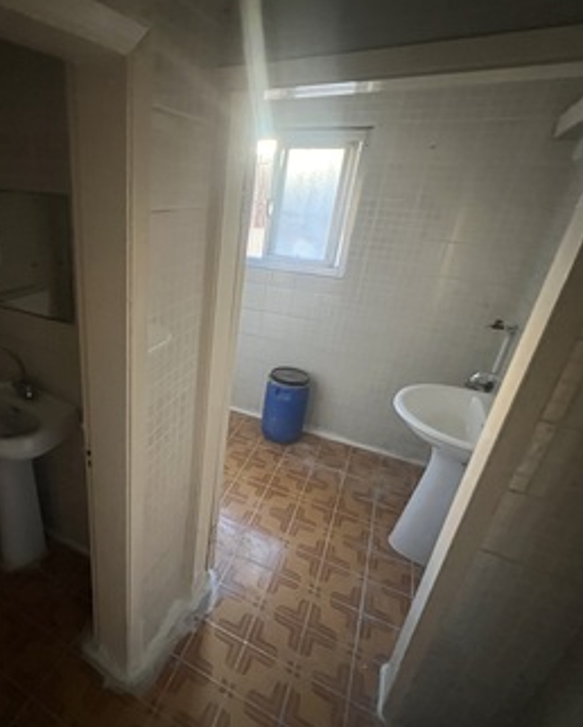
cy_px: 360
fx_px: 388
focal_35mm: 18
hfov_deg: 70.0
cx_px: 162
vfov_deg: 86.3
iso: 1250
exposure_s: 1/41
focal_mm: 1.57
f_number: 1.8
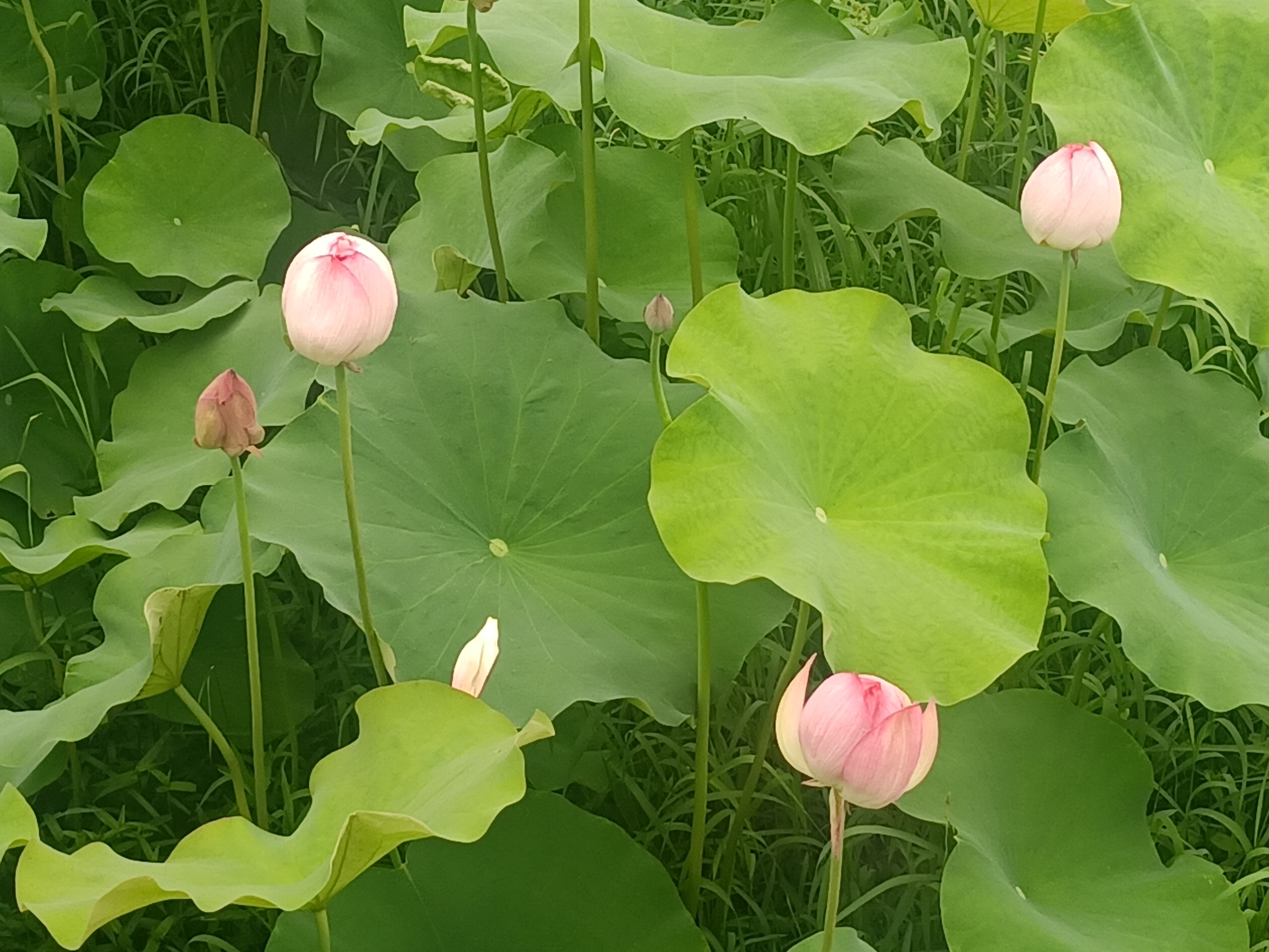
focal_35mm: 82
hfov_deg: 23.8
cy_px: 476
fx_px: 3006
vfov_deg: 18.0
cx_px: 634
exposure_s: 1/246
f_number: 1.8
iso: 100
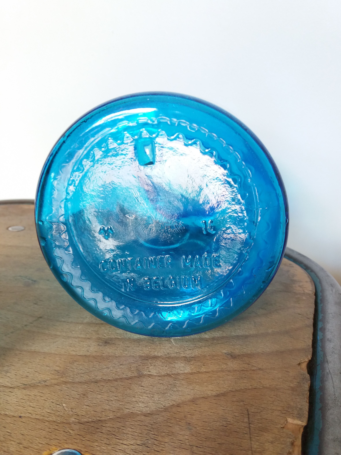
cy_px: 228
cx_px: 170
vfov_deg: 63.4
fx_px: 368
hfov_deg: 49.7
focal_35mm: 28
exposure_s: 1/40
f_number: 1.9
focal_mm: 3.7
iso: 80
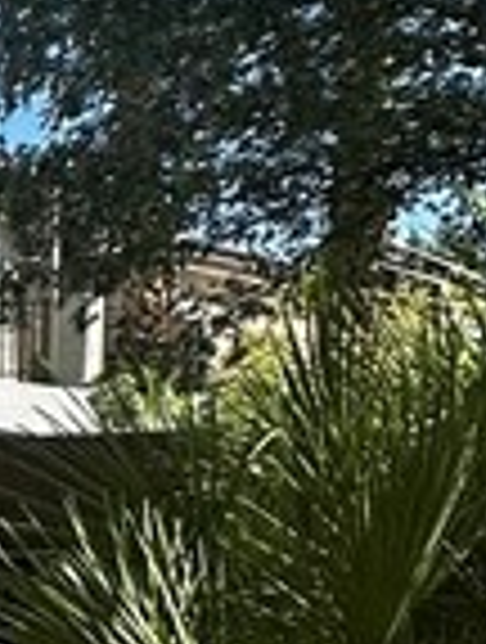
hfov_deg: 10.4
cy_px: 540
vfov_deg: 19.3
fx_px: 1864
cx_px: -994
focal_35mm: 100
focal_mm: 2.22
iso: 50
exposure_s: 1/1435
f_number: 2.2
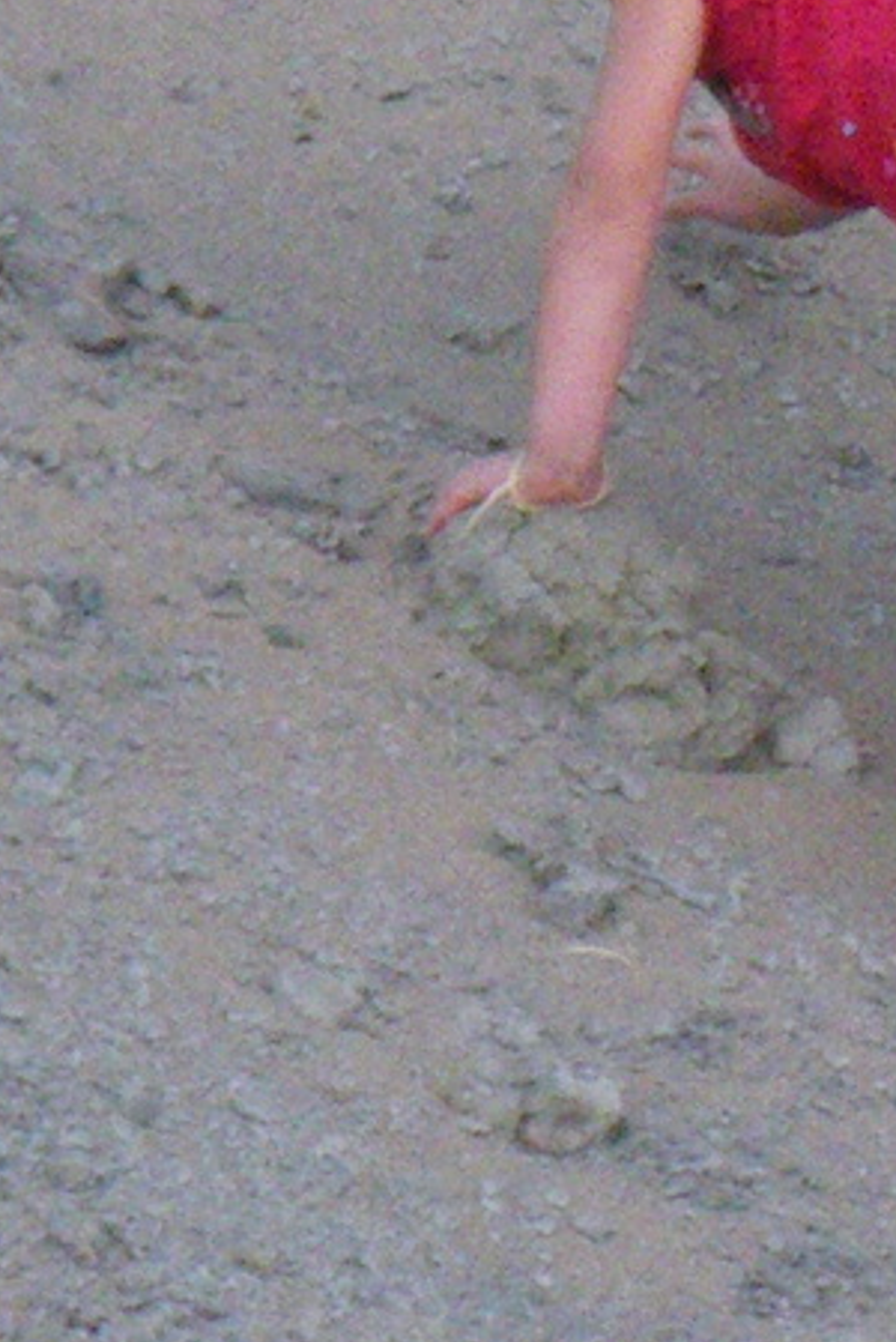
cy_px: -84
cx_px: 1102
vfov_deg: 3.0
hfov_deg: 2.0
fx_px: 25718
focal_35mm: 690
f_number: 5.2
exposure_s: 1/160
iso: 320
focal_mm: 20.6
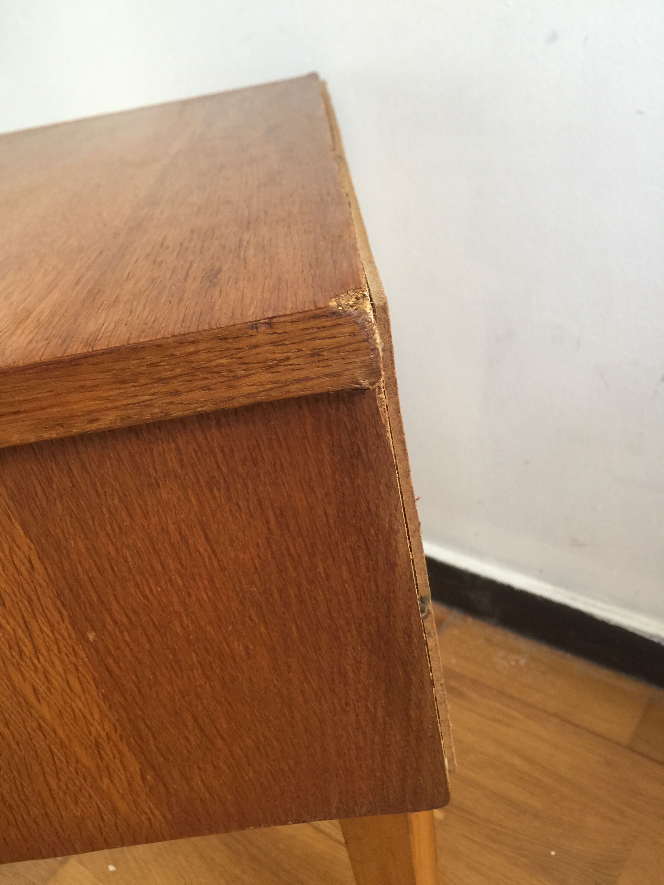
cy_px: 442
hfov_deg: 48.2
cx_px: 332
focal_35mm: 29
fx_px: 742
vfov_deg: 61.7
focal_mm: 4.15
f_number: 2.2
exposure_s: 1/17
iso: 64
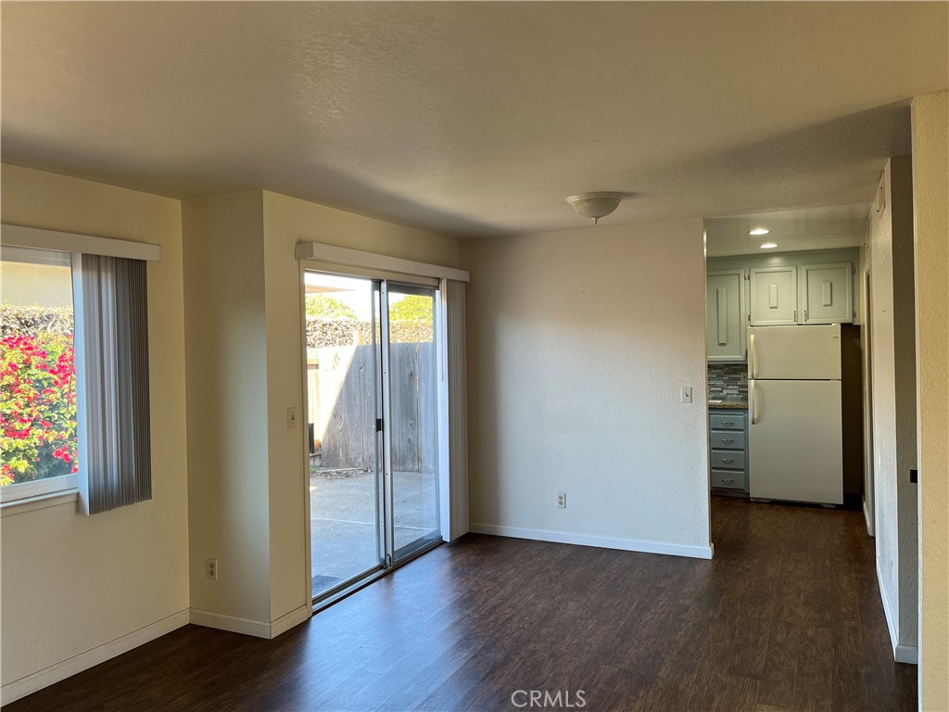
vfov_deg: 53.1
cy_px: 356
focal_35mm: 26
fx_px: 713
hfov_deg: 67.3
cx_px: 474
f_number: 1.6
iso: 64
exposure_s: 1/120
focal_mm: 5.1
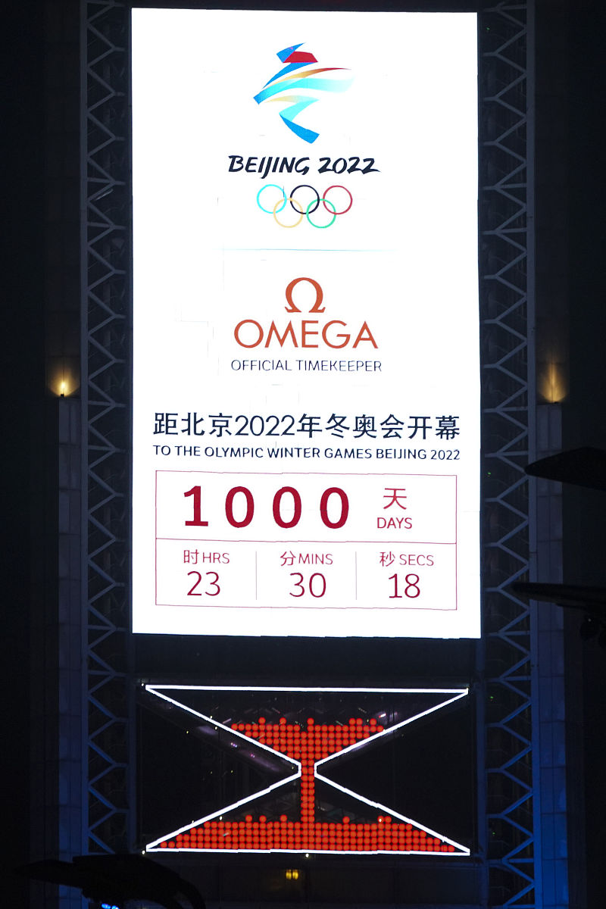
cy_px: 454
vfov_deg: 9.8
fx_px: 5277
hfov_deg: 6.6
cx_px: 303
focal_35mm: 209
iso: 2500
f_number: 8
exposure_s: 1/200
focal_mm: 209
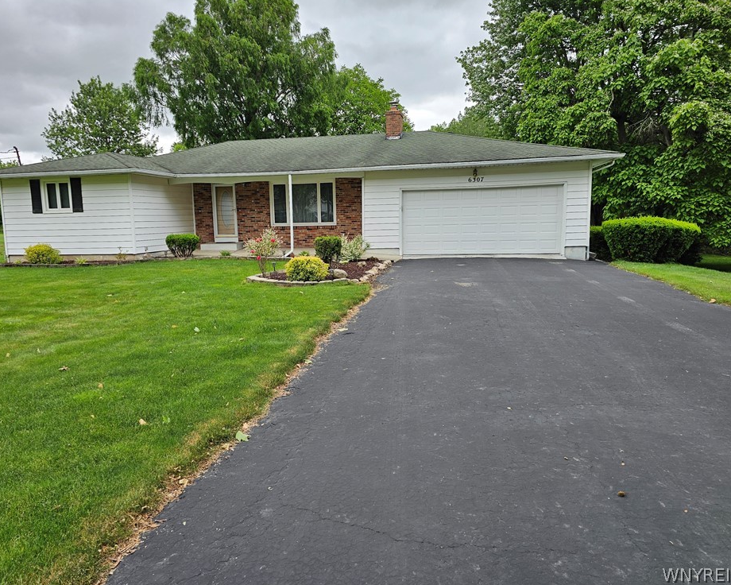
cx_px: 338
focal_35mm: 25
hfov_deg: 68.0
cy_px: 283
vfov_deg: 56.8
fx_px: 541
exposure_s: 1/180
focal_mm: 6.3
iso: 12
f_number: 1.7
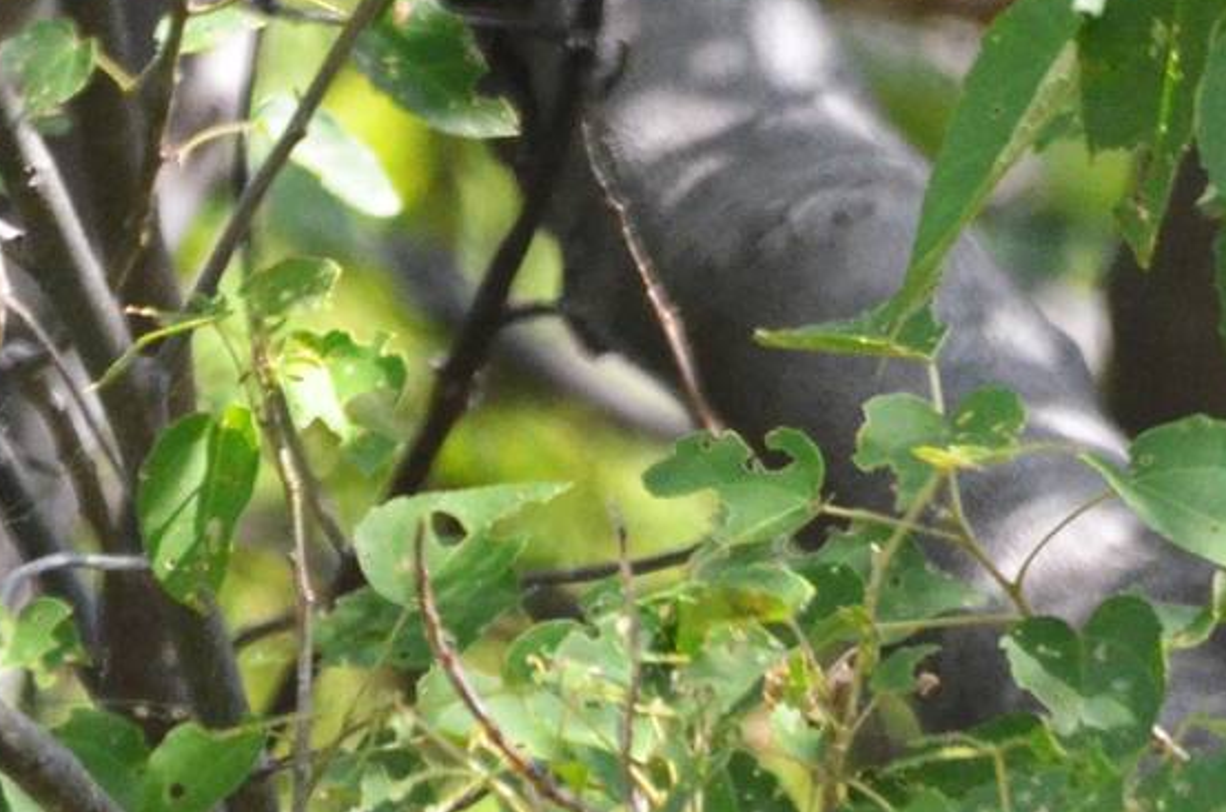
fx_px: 73765
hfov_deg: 1.0
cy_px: 326
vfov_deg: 0.6
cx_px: 286
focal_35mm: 2171
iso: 2500
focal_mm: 500
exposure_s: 1/1250
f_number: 9
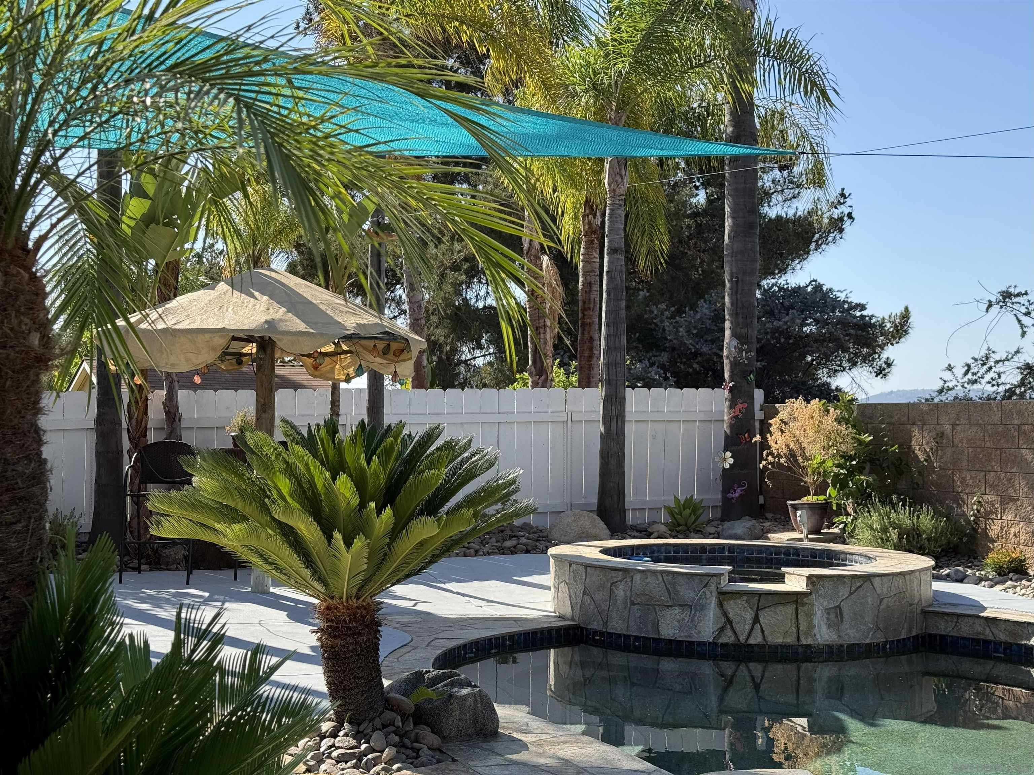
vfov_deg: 30.3
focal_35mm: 48
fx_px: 1434
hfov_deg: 39.7
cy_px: 388
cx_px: 517
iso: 80
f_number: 1.78
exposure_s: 1/2033
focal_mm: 6.76
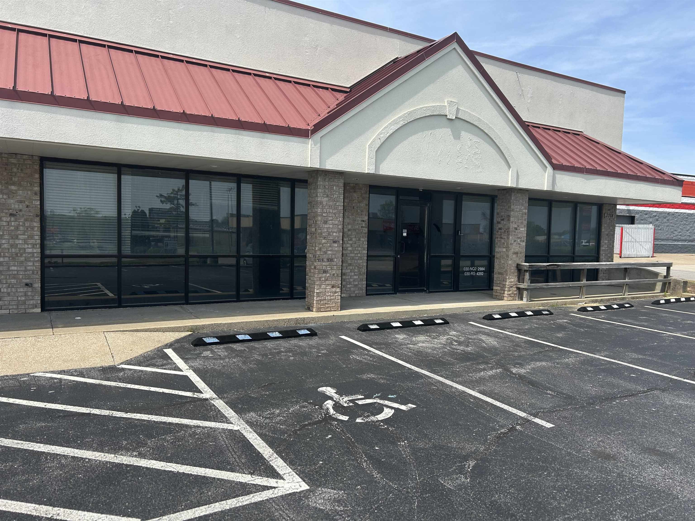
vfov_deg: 53.1
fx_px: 522
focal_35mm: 26
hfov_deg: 67.3
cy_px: 260
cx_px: 348
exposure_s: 1/2915
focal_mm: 5.7
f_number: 1.5
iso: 50
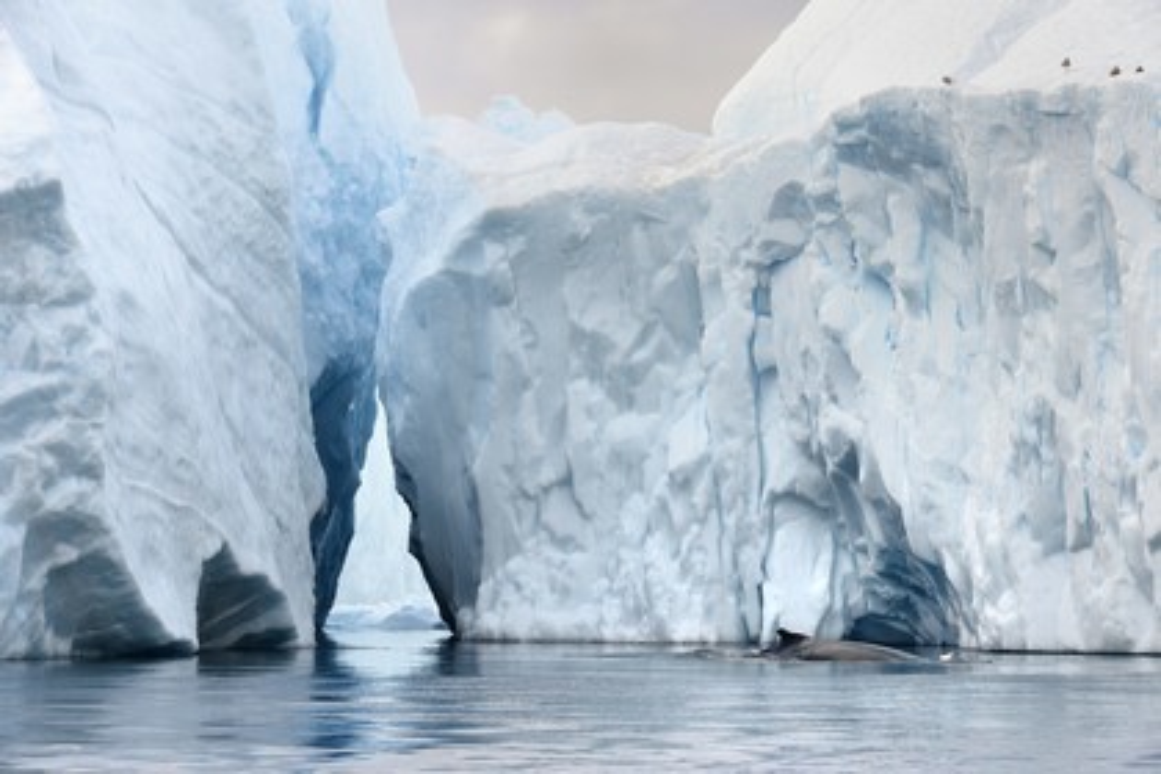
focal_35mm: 280
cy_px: 387
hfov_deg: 7.4
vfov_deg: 4.9
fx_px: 9029
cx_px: 580
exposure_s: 1/640
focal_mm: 280
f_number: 8
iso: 400
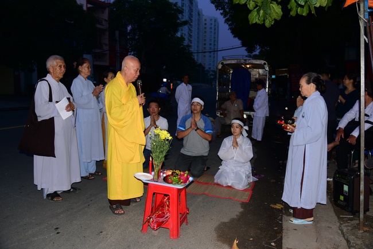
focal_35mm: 28
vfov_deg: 46.4
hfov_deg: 65.4
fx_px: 290
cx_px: 186
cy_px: 124
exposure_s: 1/60
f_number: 4
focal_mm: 28
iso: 320
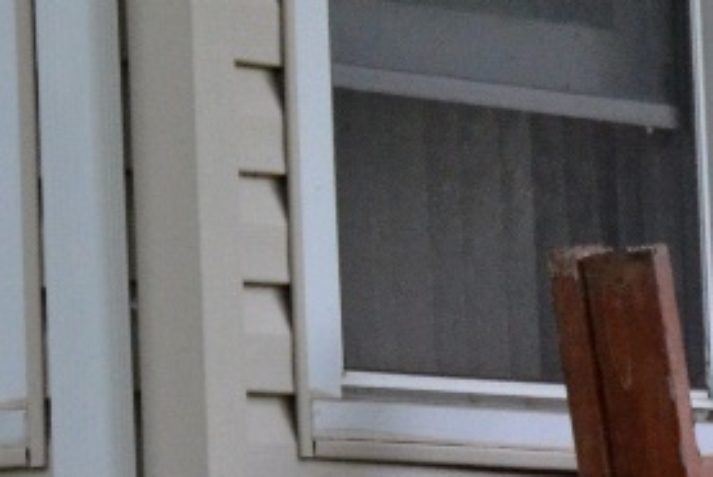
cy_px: -663
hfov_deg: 4.8
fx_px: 8525
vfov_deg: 3.2
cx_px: 823
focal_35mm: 430
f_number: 5
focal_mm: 50
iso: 1600
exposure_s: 1/500
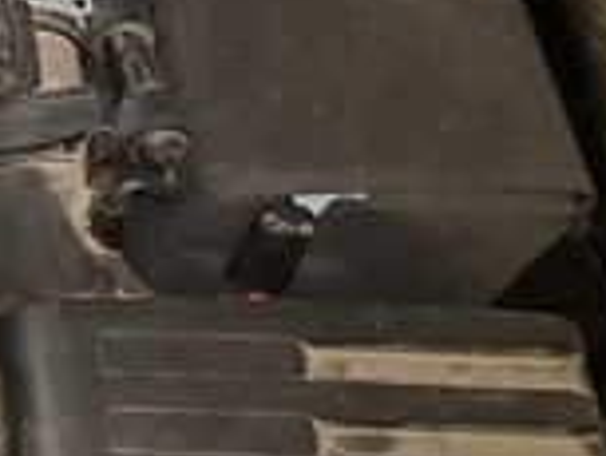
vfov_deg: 14.5
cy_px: 103
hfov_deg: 15.7
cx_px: -558
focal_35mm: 102
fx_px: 1787
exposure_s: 1/10
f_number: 1.7
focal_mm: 4.2
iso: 125
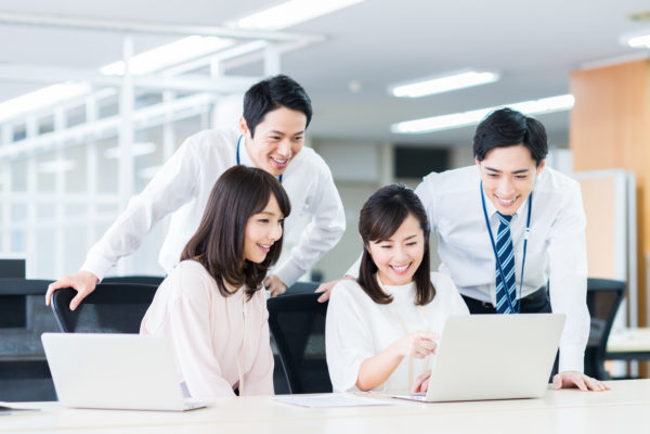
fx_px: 1535
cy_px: 217
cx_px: 325
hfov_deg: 23.9
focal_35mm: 85
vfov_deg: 16.1
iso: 500
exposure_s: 1/160
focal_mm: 85
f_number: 2.8
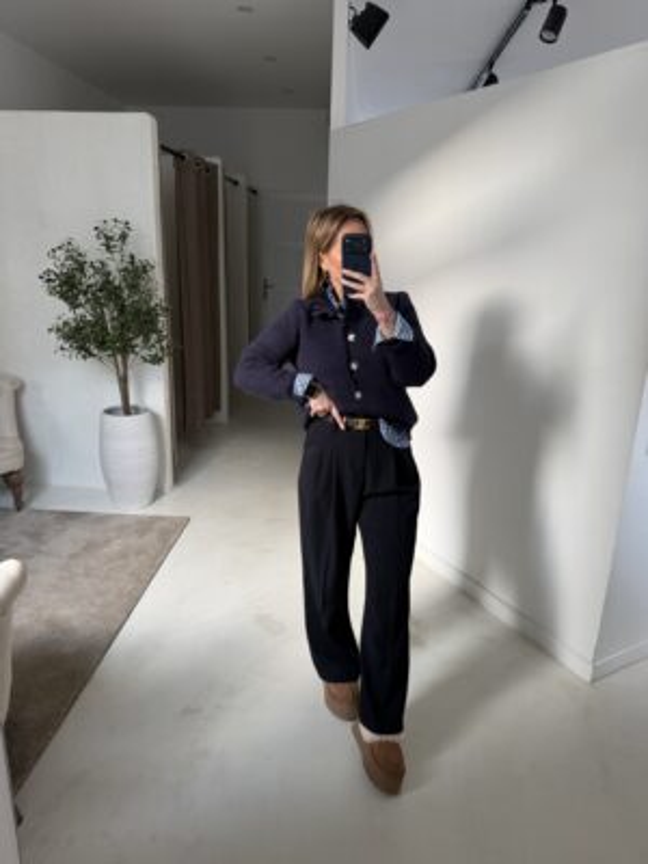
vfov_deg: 71.6
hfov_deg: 56.8
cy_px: 432
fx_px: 599
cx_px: 324
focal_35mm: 24
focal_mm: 6.76
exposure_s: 1/107
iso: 200
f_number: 1.78
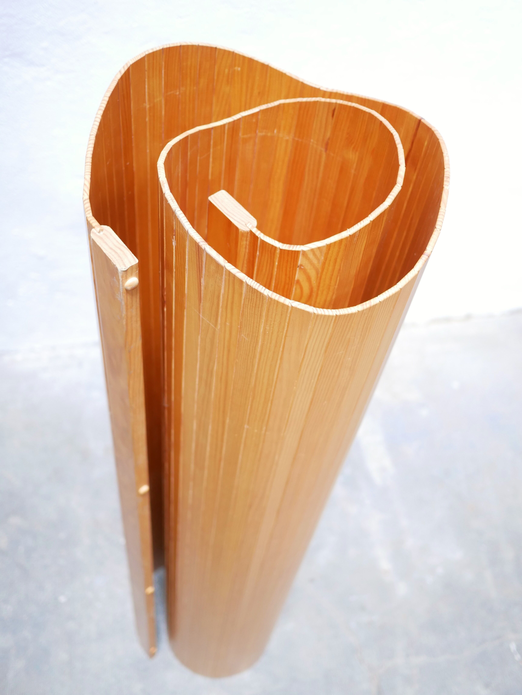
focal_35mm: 40
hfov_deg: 36.0
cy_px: 348
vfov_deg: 46.8
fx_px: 804
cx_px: 261
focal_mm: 20
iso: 640
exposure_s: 1/60
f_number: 1.7
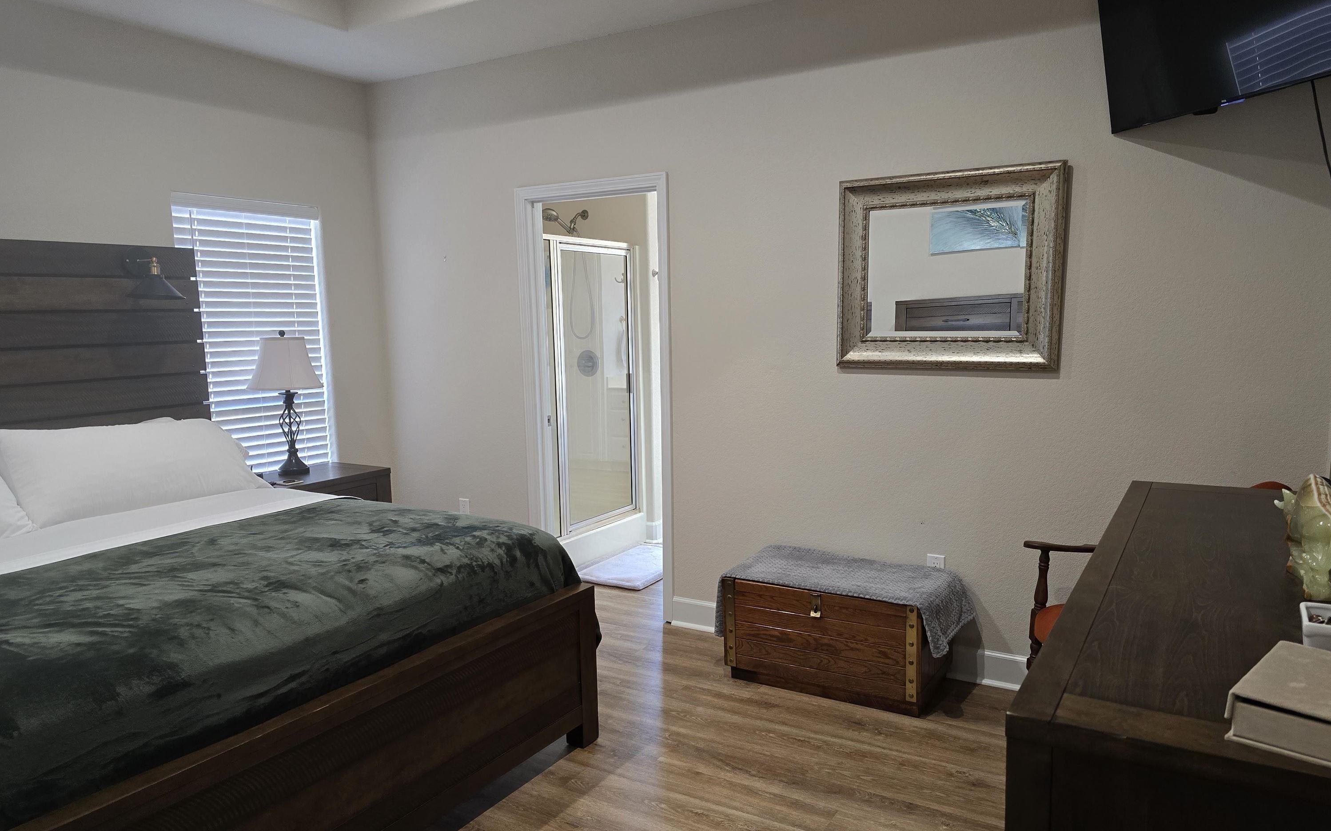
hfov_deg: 72.5
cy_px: 451
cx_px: 675
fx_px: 907
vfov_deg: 49.2
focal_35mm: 25
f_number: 1.7
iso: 400
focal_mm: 6.3
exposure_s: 1/120
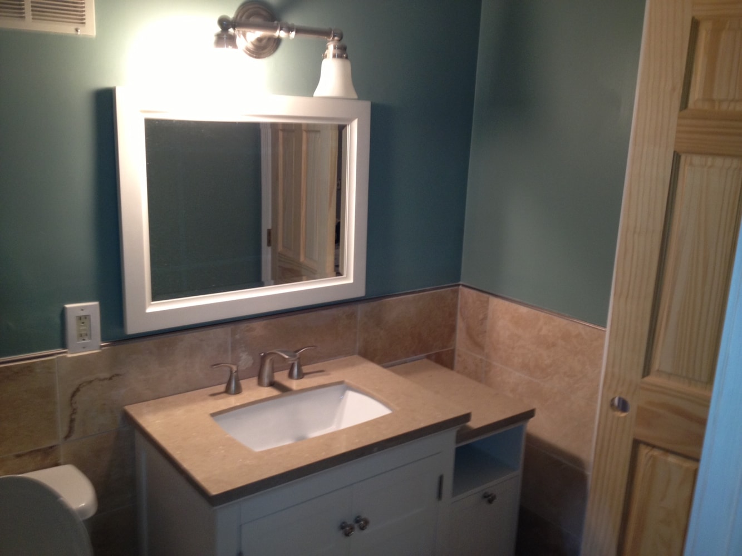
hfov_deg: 52.6
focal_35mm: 35
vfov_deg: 40.7
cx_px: 371
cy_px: 278
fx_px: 750
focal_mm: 4.28
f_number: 2.4
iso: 100
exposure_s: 1/20
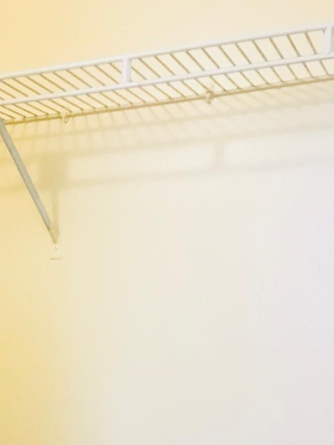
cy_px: 506
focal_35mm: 65
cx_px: -31
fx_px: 837
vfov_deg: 27.0
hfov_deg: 21.5
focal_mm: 3.99
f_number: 1.8
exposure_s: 1/30
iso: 40
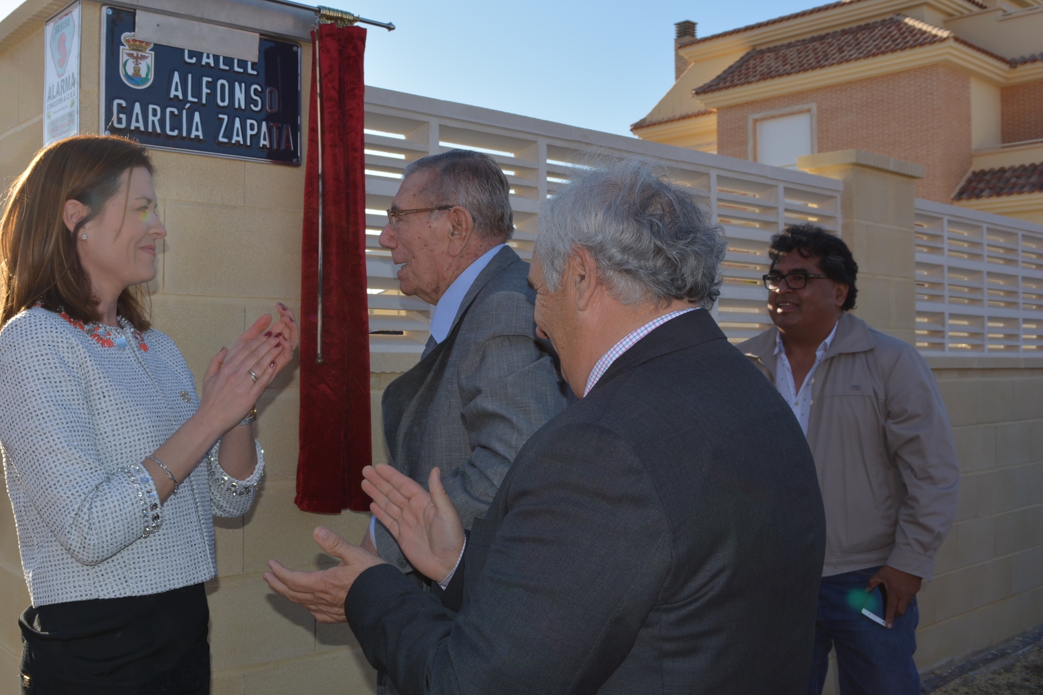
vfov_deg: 43.6
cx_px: 522
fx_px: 869
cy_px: 348
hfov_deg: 61.9
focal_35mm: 30
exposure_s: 1/200
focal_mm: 20
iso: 100
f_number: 8
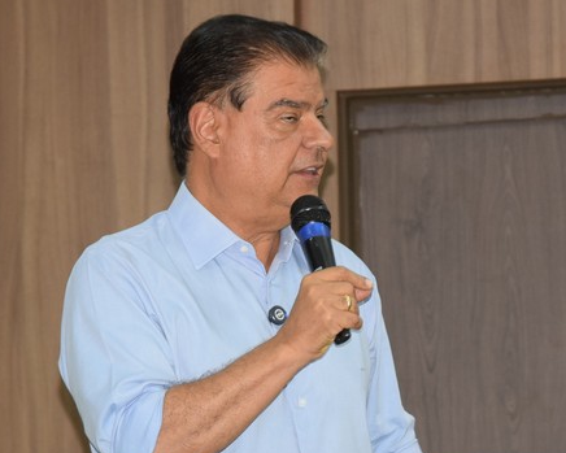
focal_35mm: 203
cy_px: 296
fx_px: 3401
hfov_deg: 9.5
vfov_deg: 7.6
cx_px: 319
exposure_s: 1/60
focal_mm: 70
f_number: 4.5
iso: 800
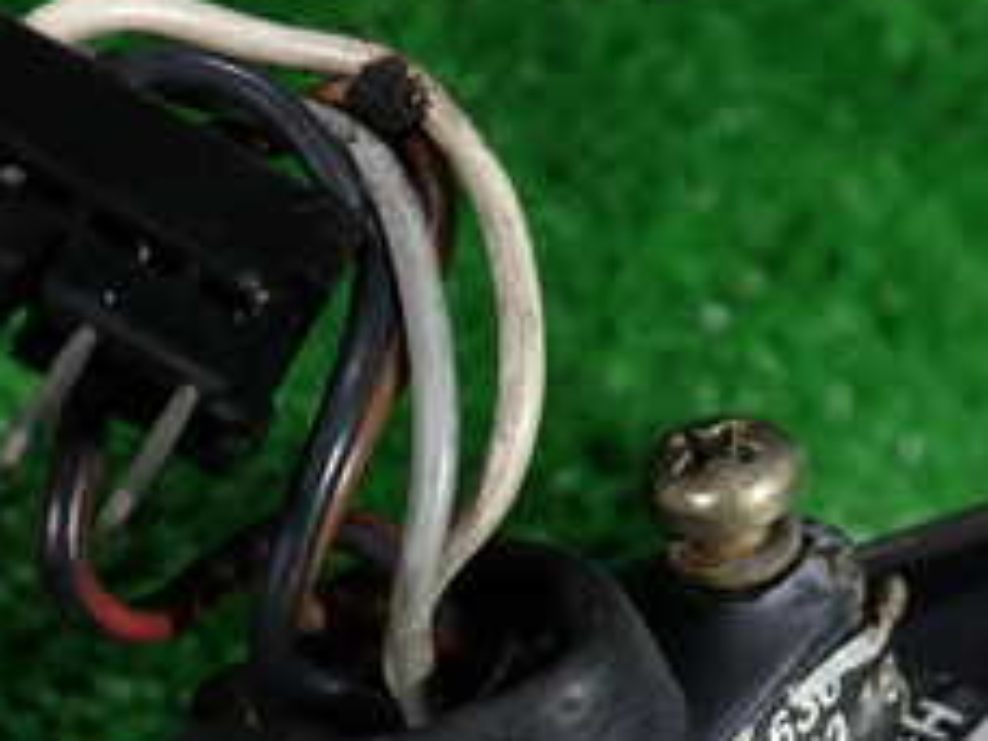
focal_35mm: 79
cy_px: 771
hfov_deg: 24.7
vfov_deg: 18.1
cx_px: 529
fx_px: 2255
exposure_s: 1/40
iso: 200
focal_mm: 5.4
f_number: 2.3
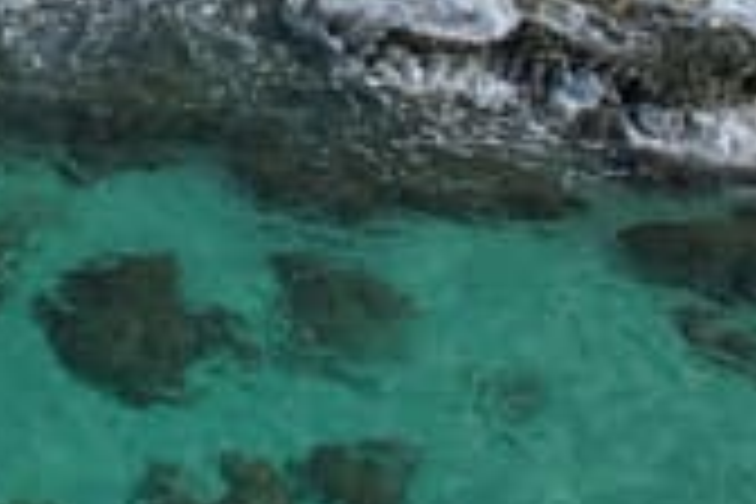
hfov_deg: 18.5
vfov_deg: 12.4
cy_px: -500
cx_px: -360
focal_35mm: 98
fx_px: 2058
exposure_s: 1/350
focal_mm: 8.38
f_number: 2.8
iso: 100
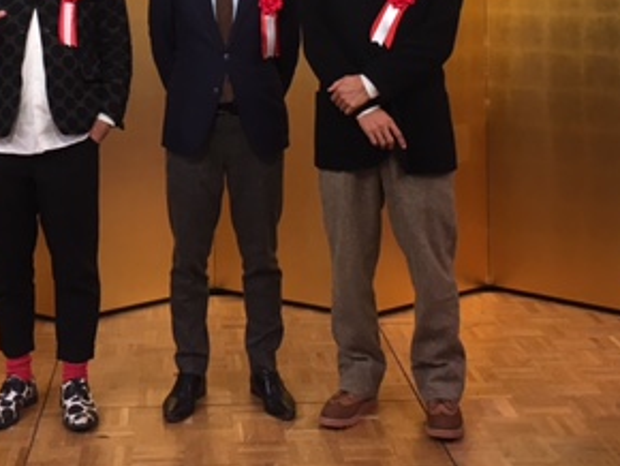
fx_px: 1147
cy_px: -28
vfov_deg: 21.9
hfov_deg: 30.0
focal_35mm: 64
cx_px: 207
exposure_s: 1/30
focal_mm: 4.15
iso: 64
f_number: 2.2
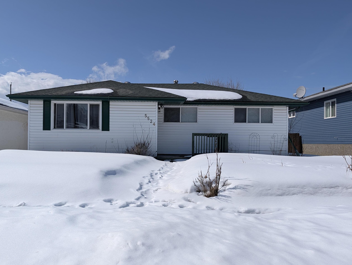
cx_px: 154
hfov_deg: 61.4
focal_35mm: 29
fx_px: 295
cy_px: 140
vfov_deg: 48.3
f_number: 1.68
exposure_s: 1/3289
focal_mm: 6.9
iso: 25
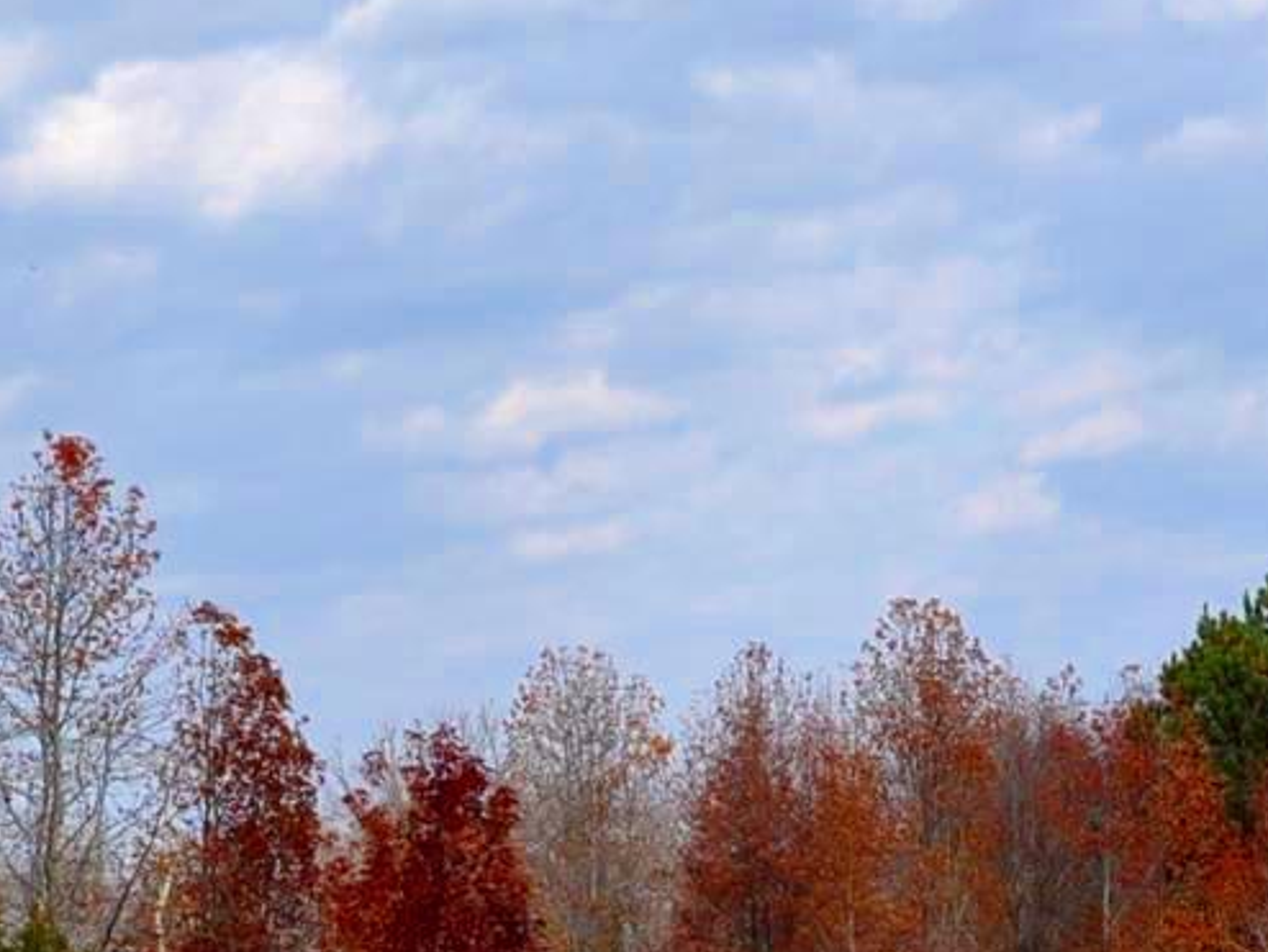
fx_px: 7000
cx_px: 732
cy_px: 1355
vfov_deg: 7.7
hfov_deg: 10.3
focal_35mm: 191
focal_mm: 32
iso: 200
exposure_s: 1/320
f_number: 9
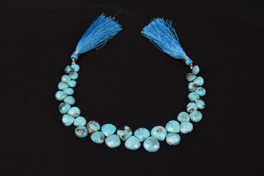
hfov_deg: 29.9
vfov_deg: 20.2
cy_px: 88
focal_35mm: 68
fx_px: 495
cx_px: 132
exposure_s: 1/125
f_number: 29
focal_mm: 45
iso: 160
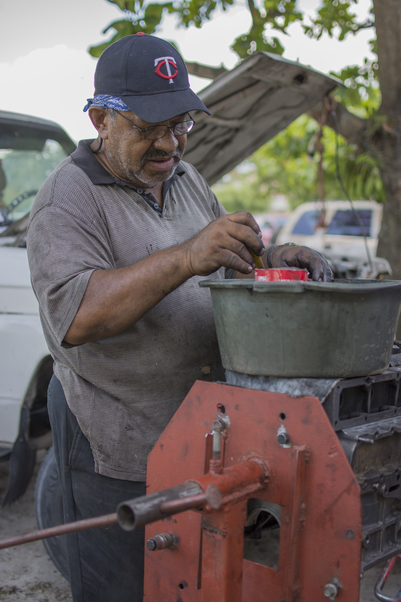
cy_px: 301
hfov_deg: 25.8
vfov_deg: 37.9
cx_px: 200
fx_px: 877
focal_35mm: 52
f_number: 2
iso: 160
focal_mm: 35
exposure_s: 1/500
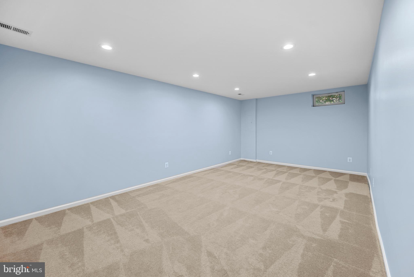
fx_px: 161
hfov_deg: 104.2
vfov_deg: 81.3
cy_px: 138
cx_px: 207
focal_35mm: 14
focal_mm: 14
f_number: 4
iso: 100
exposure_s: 1/5
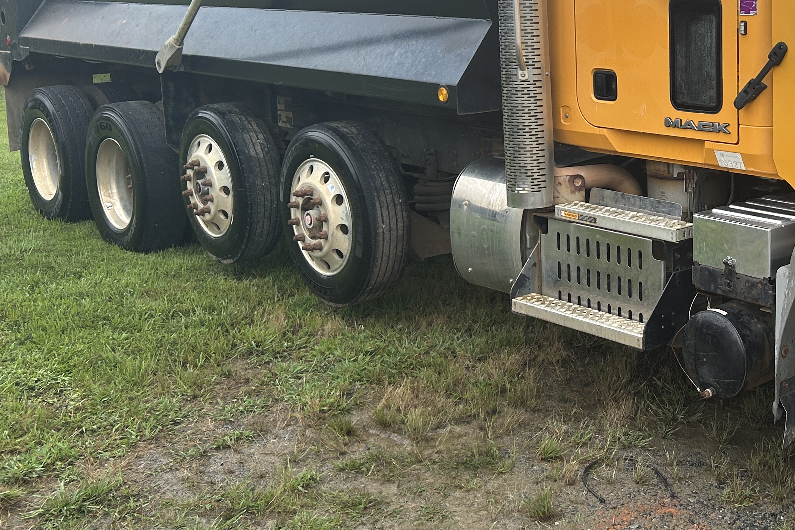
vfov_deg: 25.5
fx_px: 1148
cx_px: 746
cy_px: 104
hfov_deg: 35.4
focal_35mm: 52
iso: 50
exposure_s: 1/121
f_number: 1.5
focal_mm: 5.7
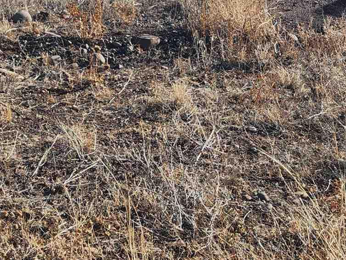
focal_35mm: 94
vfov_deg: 15.2
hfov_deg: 20.7
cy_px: -52
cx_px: 81
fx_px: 940
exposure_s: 1/1488
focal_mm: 5.4
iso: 20
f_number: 1.8
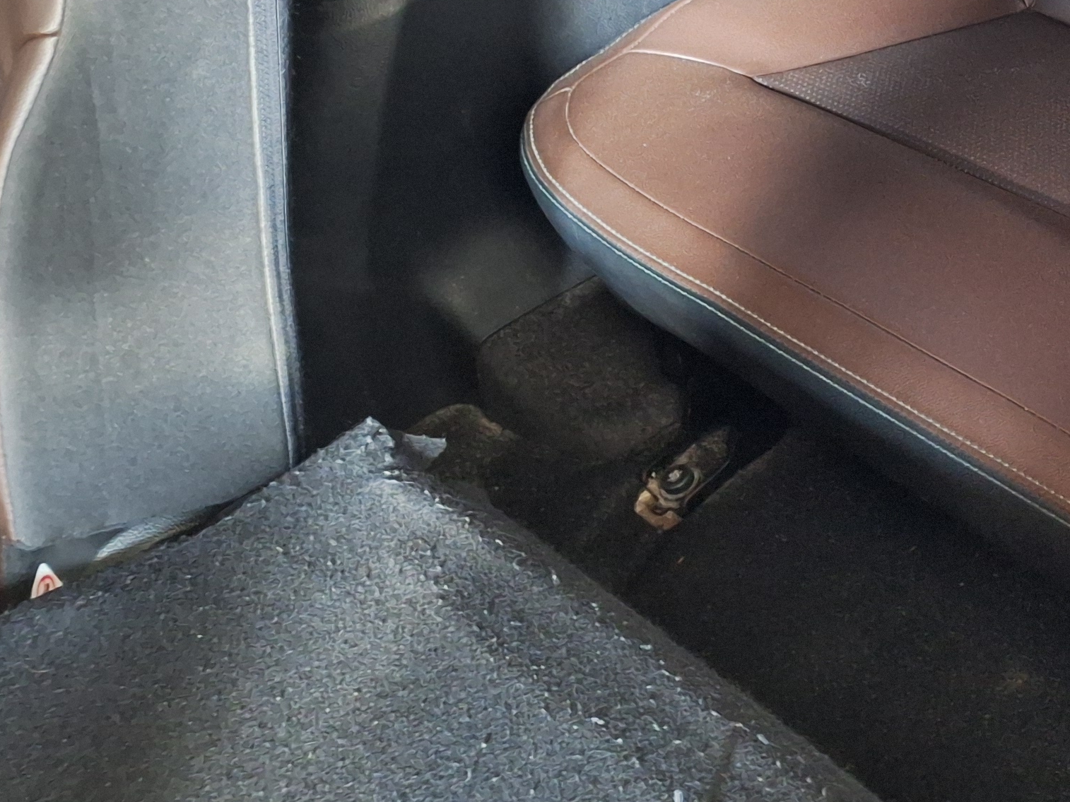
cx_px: 1381
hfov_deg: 26.6
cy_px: -14
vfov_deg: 22.7
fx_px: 1916
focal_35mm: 62
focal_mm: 5.54
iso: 1000
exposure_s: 1/20
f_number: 1.8
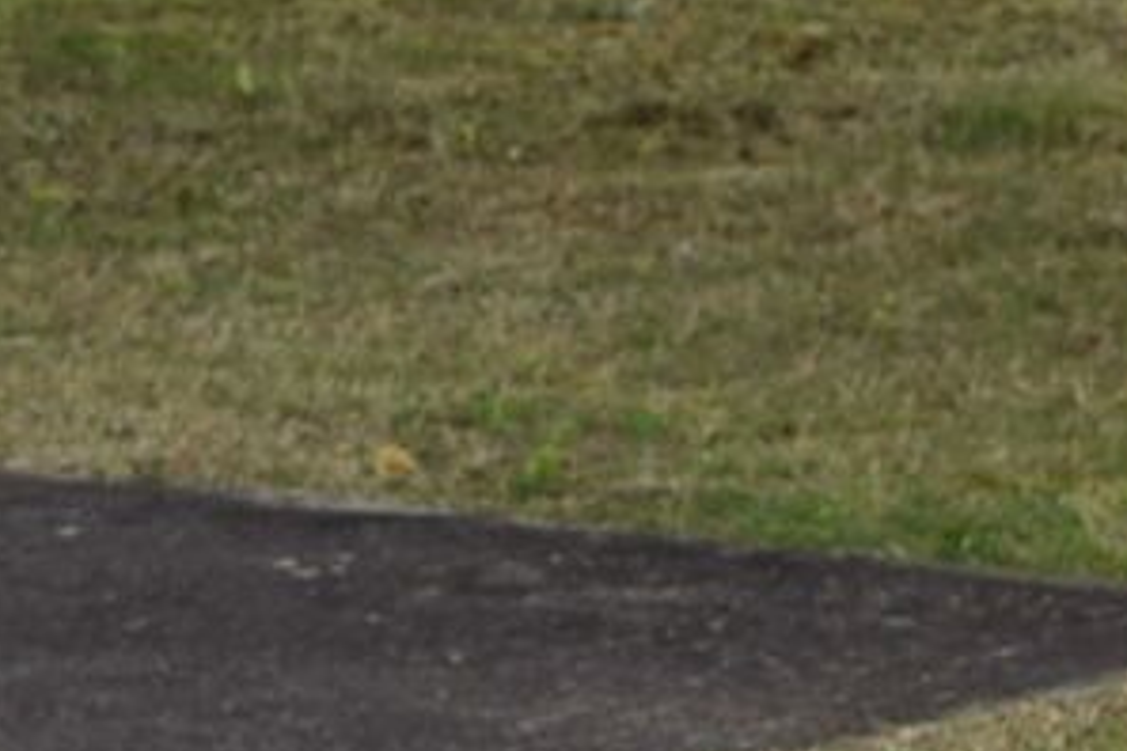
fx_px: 17826
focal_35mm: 569
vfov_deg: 2.4
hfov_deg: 3.6
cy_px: -330
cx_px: -1247
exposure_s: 1/250
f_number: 8
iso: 280
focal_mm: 55
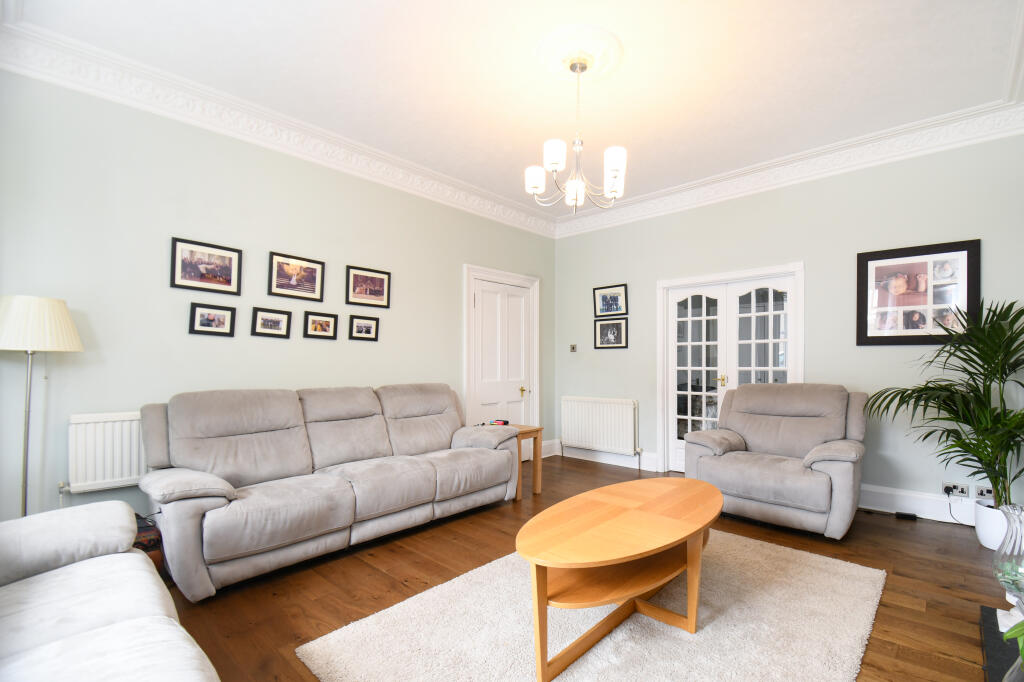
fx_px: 427
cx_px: 512
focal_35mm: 15
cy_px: 341
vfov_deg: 77.3
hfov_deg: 100.4
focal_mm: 10
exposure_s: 1/5
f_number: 9
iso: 320
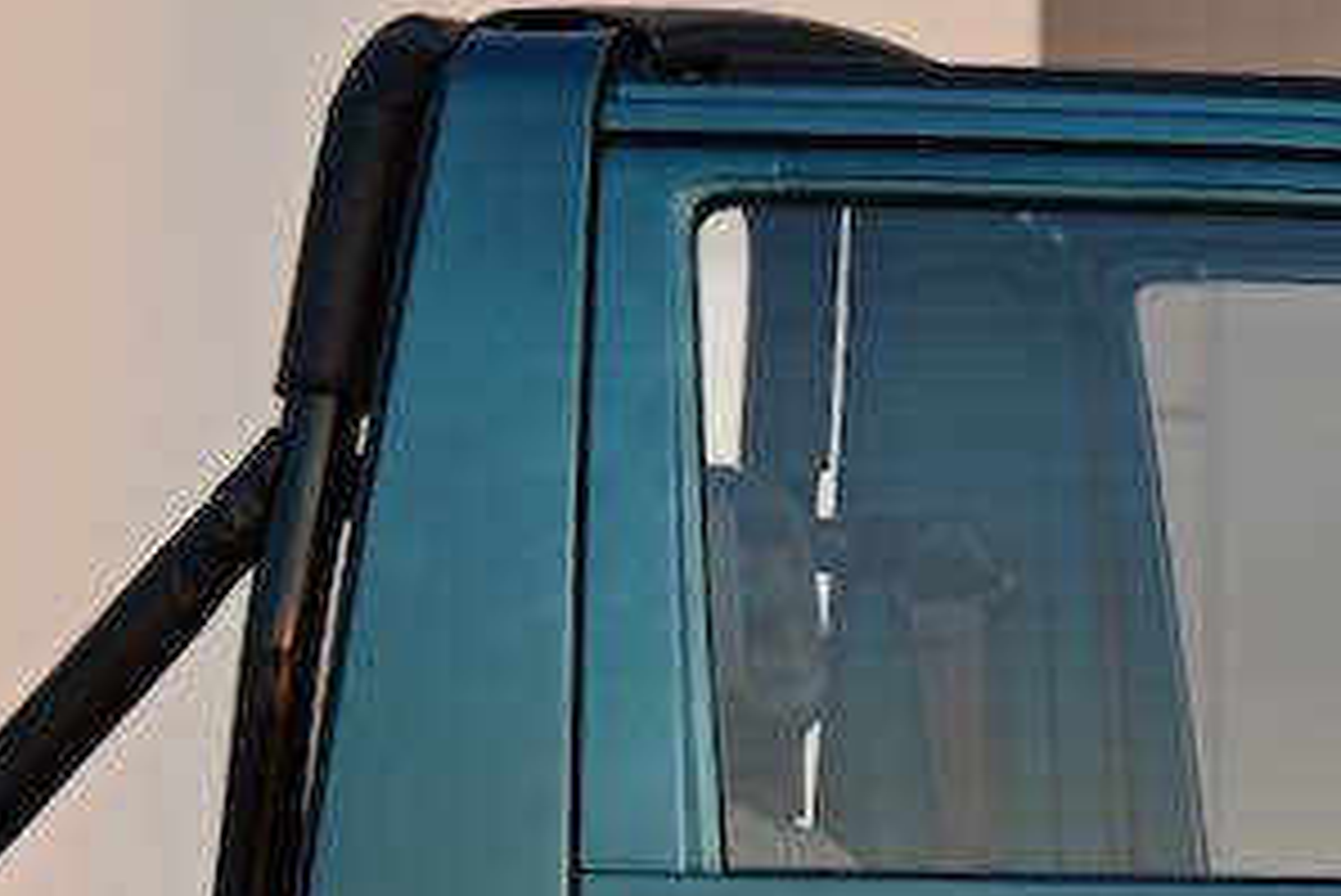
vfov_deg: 2.8
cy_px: 1292
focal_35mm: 494
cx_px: 1422
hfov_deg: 4.2
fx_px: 18410
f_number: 8
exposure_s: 1/25
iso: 100
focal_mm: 115
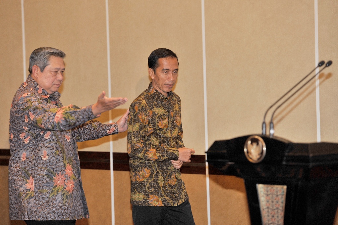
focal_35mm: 130
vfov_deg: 10.5
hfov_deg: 15.8
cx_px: 169
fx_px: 1220
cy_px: 112
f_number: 3.5
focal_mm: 130
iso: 800
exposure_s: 1/160
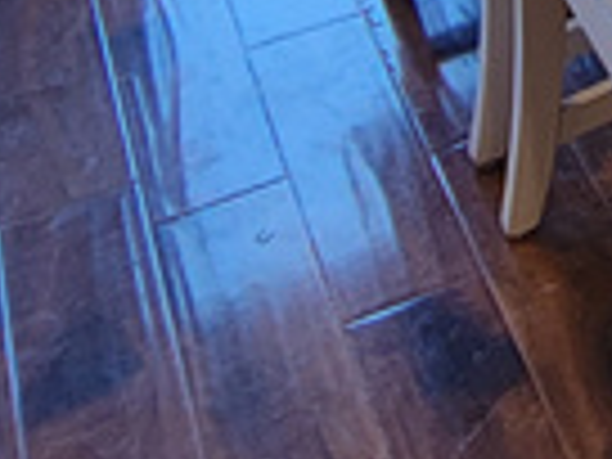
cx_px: 1080
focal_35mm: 98
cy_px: -756
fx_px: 1733
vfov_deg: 11.5
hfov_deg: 16.8
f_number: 2.2
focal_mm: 2.2
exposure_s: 1/60
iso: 80
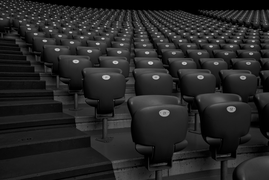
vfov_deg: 45.0
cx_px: 135
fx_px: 217
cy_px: 90
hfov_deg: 63.7
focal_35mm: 29
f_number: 9
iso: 200
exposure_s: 1/125
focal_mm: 28
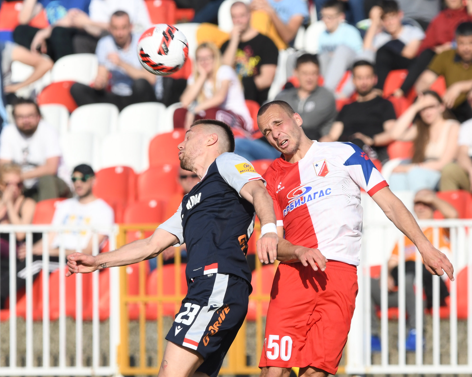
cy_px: 188
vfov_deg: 2.1
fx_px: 10407
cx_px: 238
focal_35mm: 745
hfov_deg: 2.6
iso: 400
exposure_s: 1/1600
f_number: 7.1
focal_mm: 440
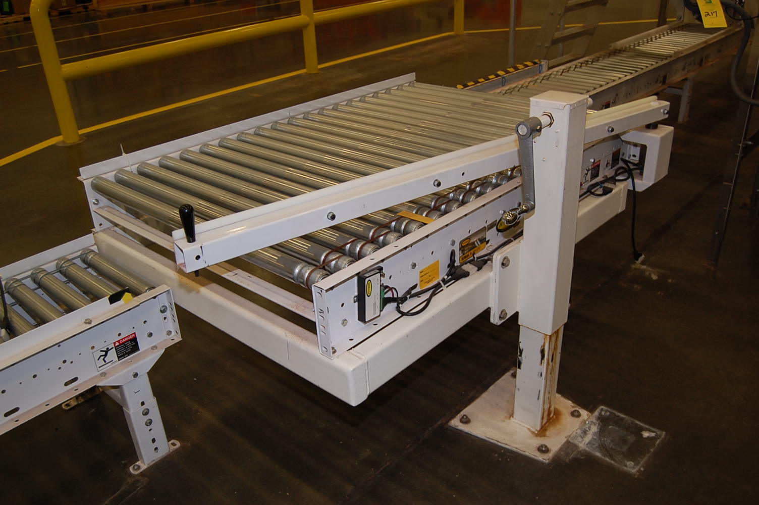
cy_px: 252
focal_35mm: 30
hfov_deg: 62.0
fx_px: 632
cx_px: 380
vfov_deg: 43.5
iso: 400
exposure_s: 1/60
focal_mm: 20
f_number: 4
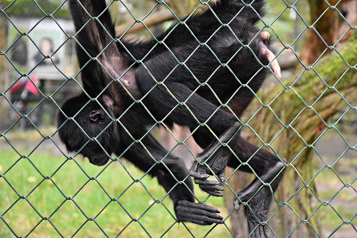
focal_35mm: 120
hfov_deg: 17.1
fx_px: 1190
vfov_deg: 11.4
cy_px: 119
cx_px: 178
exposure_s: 1/125
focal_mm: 80
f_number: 5.3
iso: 3200
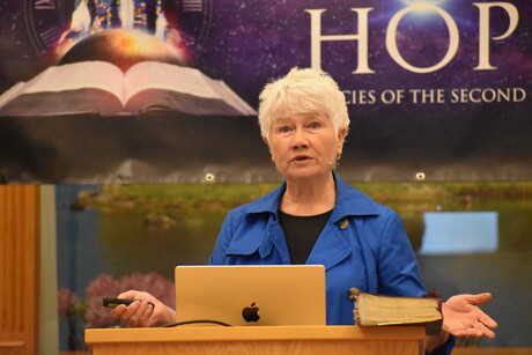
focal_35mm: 262
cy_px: 178
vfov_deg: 5.2
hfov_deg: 7.8
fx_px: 3880
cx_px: 266
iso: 12800
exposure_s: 1/400
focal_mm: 175
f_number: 5
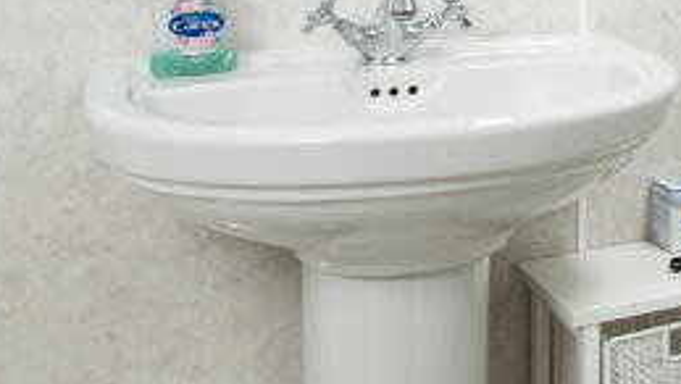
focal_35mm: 62
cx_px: 889
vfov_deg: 17.9
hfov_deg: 27.9
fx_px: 1120
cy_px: -147
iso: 320
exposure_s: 1/8
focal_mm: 10
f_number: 8
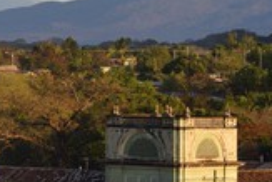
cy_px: 73
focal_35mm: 450
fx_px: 3403
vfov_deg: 3.1
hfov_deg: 4.6
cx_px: -68
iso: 400
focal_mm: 175
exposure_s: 1/400
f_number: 7.1
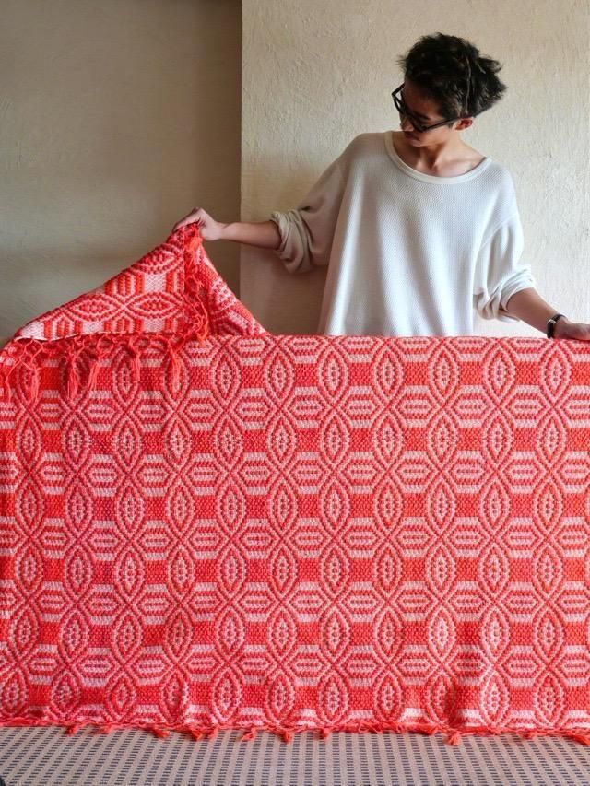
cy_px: 393
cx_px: 295
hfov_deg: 23.7
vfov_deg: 31.2
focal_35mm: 62
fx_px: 1409
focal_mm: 31
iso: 1000
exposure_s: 1/125
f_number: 3.7
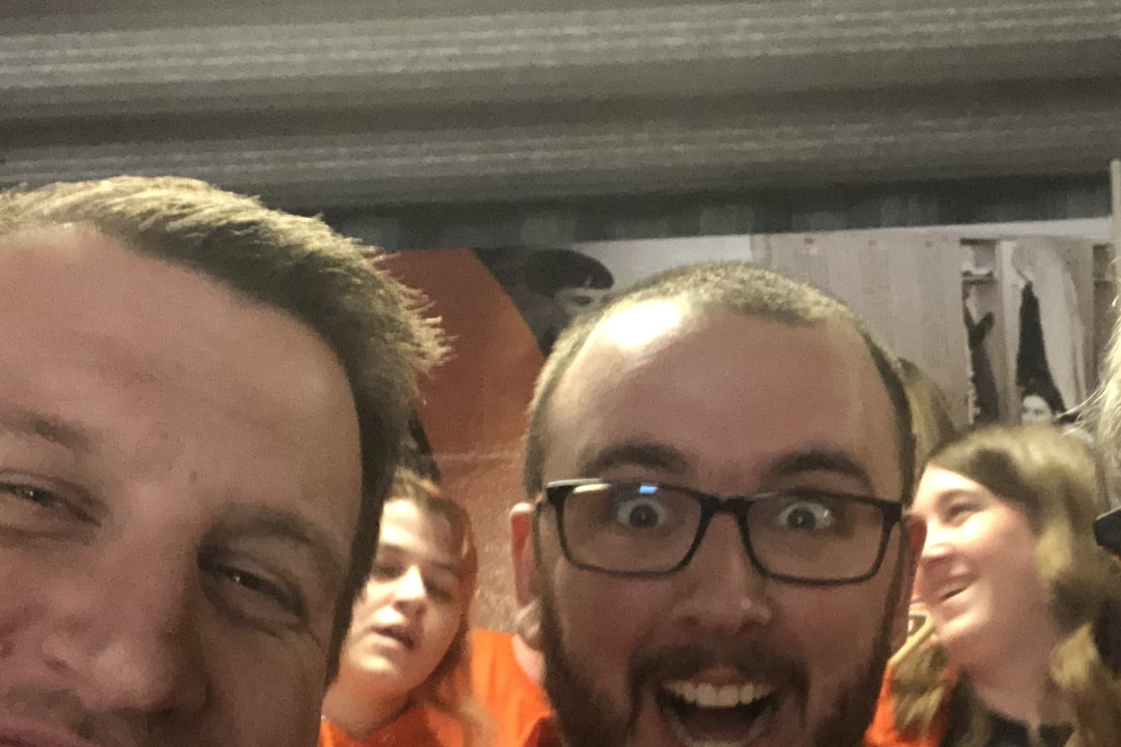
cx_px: 724
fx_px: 2117
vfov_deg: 19.8
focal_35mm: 68
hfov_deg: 29.5
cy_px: 623
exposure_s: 1/30
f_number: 2.2
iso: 320
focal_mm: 2.87
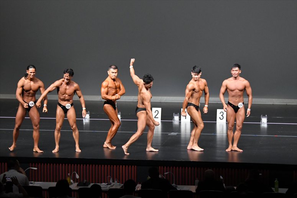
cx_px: 148
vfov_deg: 8.7
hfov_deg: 13.1
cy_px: 99
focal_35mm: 157
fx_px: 1295
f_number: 5.6
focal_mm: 105
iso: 5000
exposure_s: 1/400
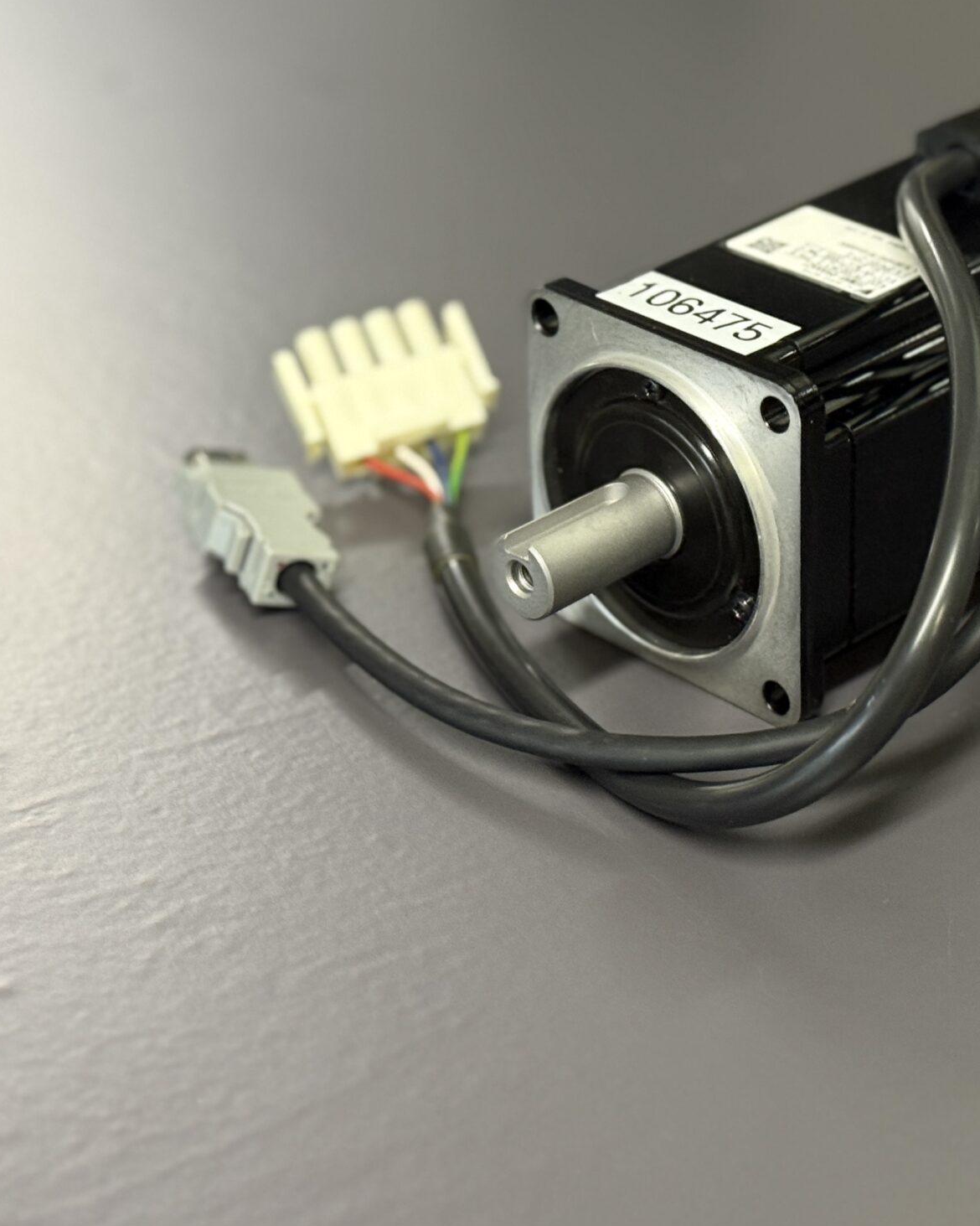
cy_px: 531
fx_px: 2974
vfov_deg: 23.3
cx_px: 786
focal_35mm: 82
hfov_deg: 18.5
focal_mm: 6.76
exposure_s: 1/33
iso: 250
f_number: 1.78
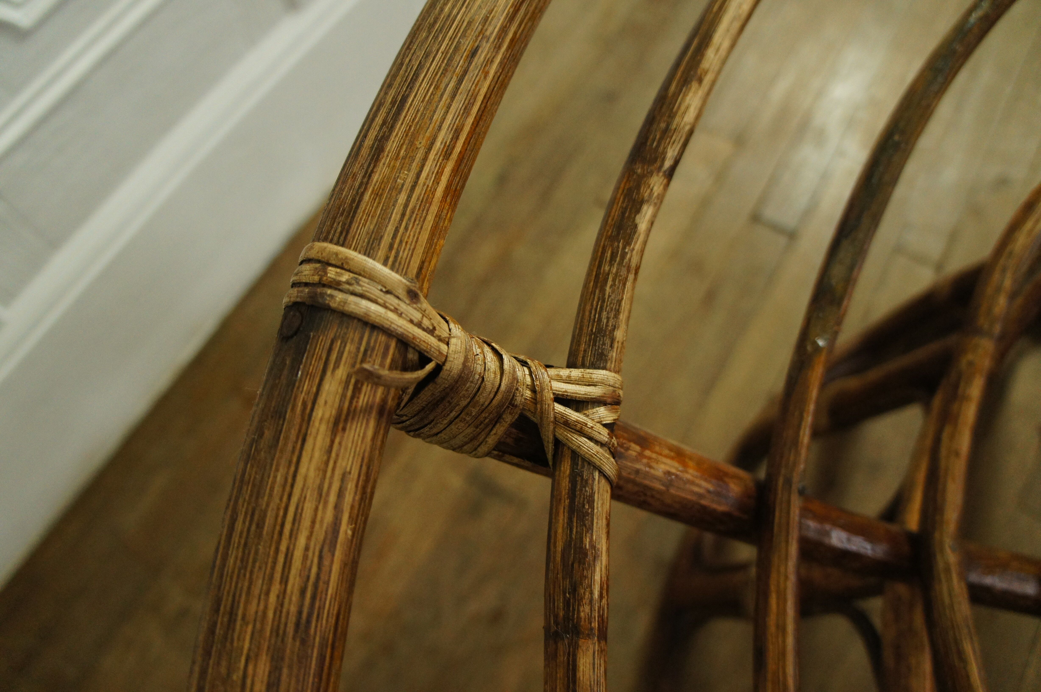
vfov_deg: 47.8
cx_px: 520
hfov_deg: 67.4
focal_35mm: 27
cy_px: 346
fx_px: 780
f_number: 3.5
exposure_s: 1/50
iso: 1600
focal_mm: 18
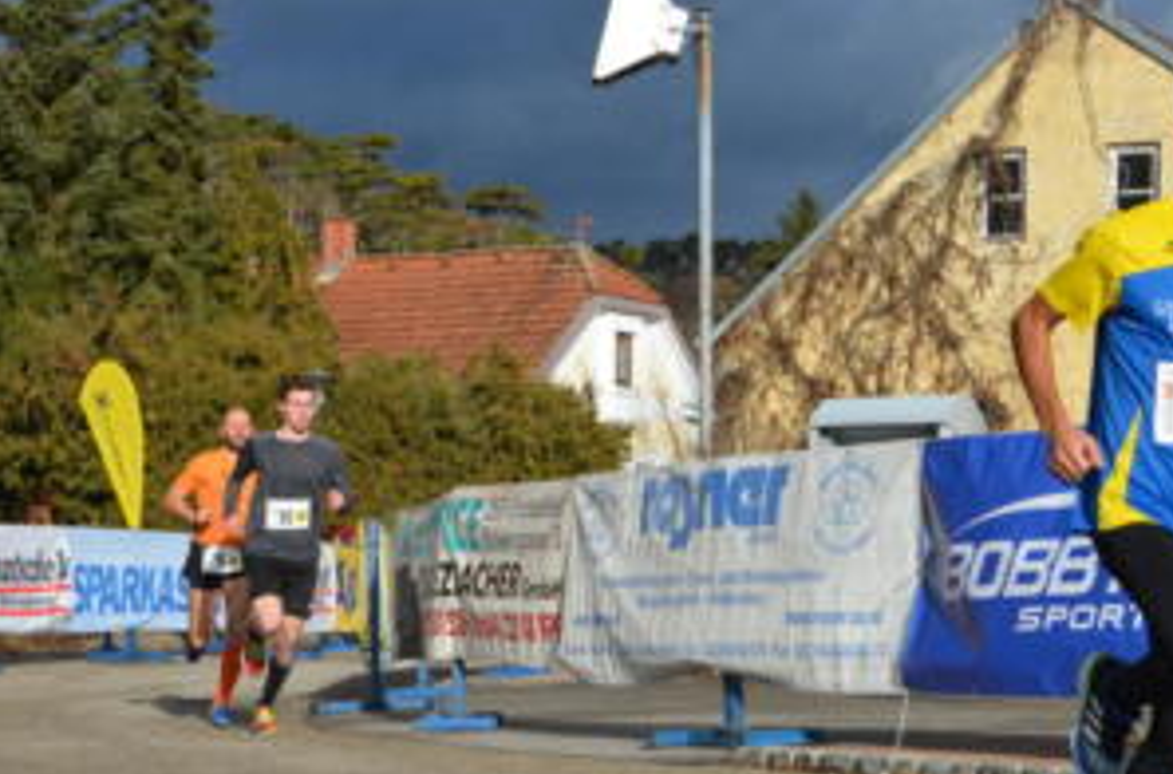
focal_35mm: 86
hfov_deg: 23.6
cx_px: 821
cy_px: 579
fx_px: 2793
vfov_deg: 15.7
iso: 400
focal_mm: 34
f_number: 6.7
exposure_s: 1/1500
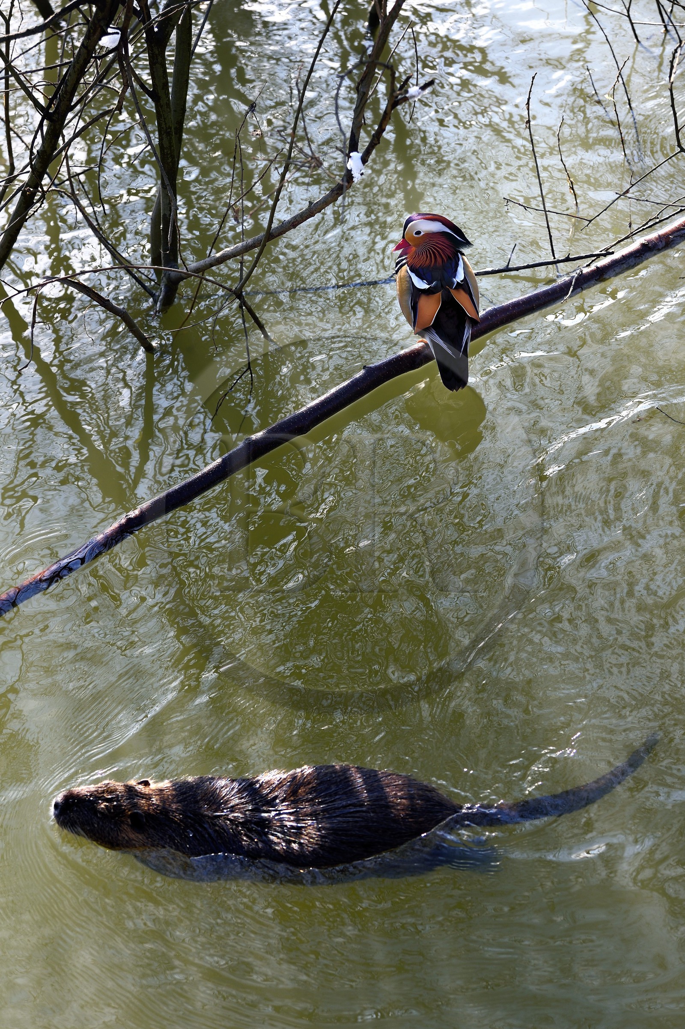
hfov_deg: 18.2
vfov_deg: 27.0
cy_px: 514
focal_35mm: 75
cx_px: 342
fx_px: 2142
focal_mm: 75
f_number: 4.5
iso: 200
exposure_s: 1/400
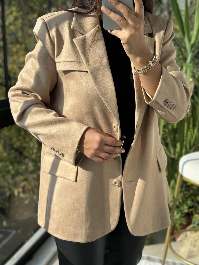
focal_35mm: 51
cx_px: 102
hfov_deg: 28.6
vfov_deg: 37.5
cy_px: 133
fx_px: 391
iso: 64
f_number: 1.78
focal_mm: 6.76
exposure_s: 1/832
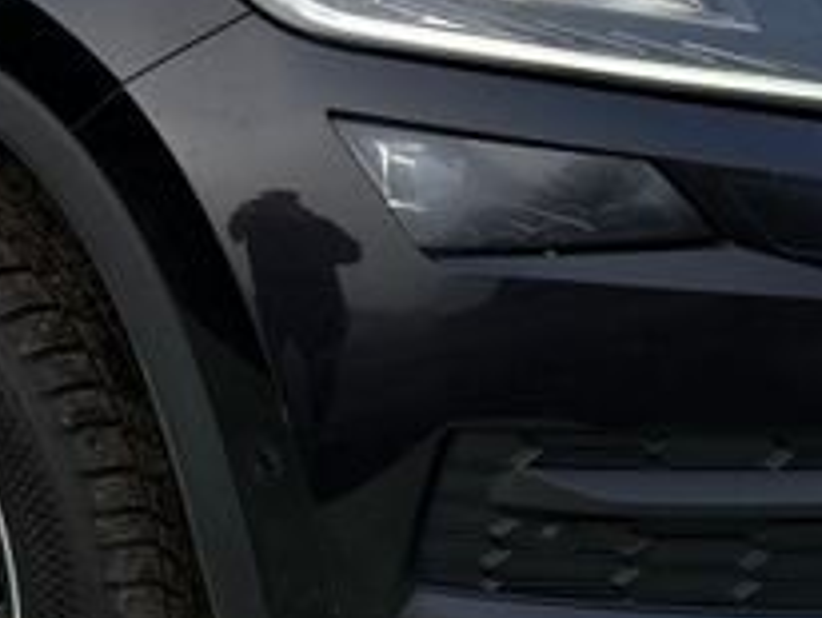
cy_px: -88
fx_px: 3067
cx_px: -192
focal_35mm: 129
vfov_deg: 11.3
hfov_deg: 14.7
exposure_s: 1/1550
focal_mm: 5.96
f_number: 1.6
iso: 50
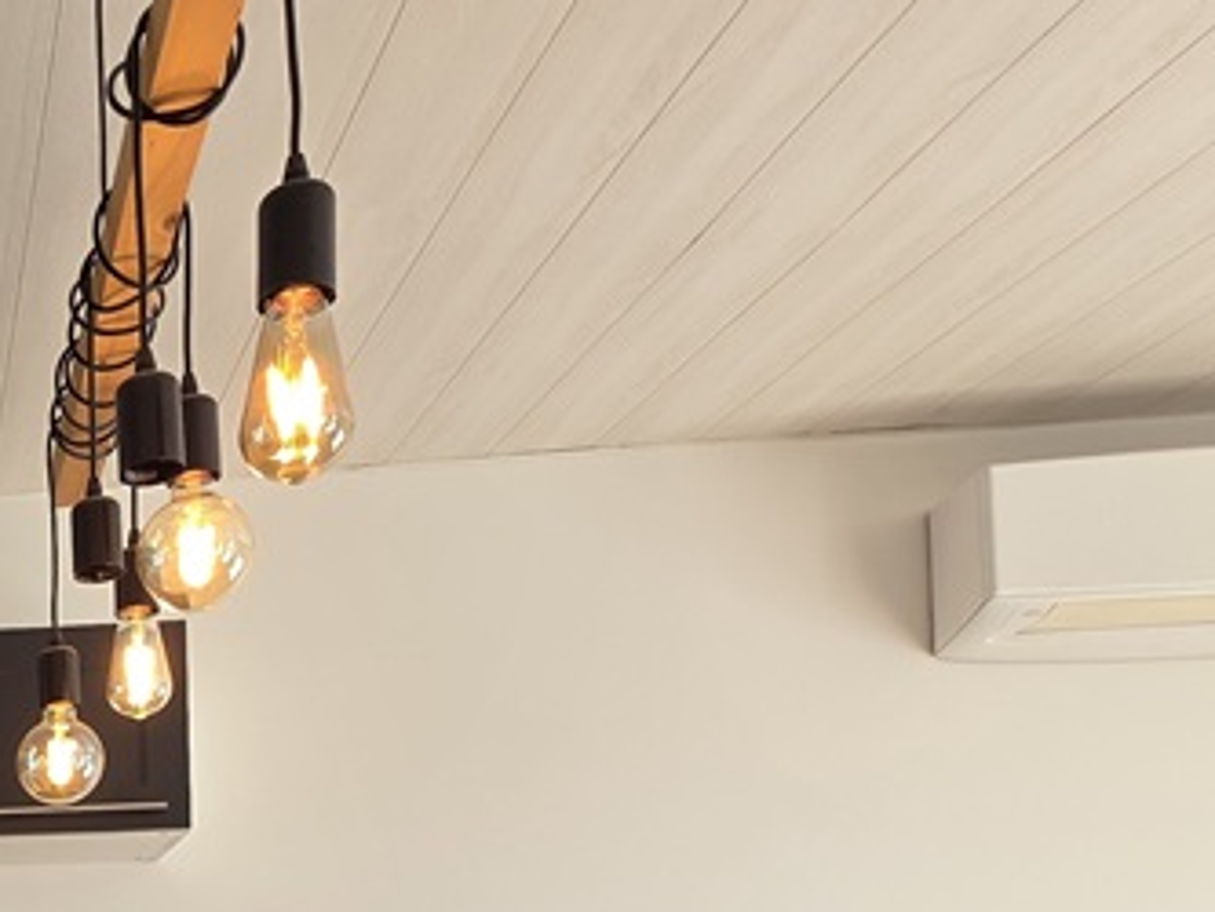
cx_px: -274
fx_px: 1404
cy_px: 1051
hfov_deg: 35.6
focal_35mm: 40
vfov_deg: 31.2
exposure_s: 1/100
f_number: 1.9
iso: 25
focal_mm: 2.2
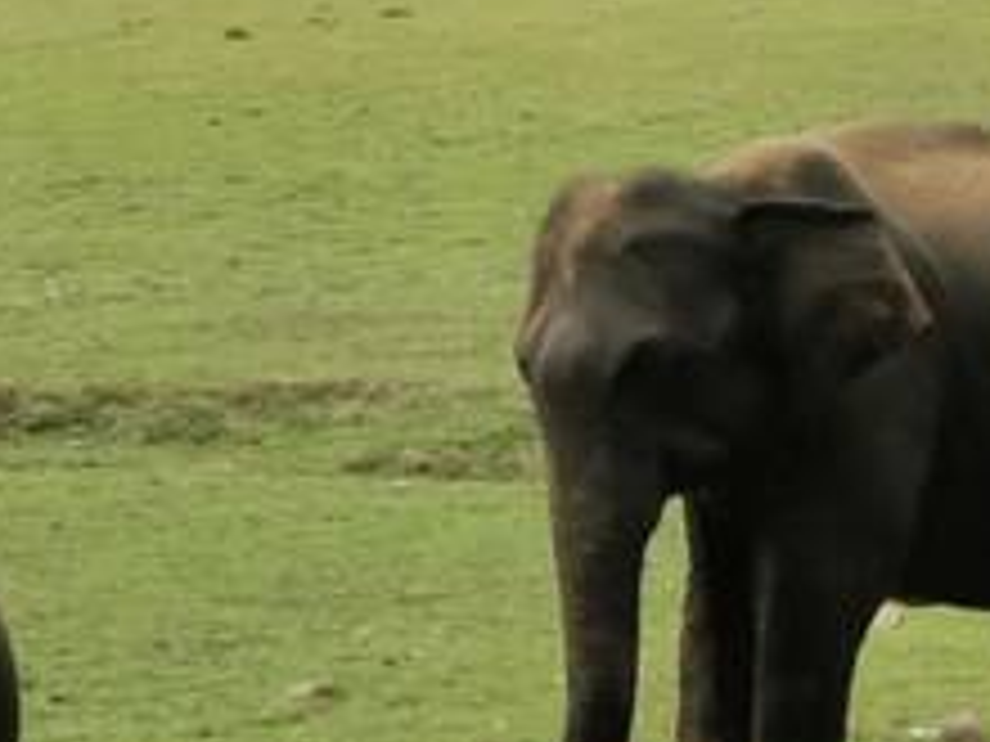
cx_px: 45
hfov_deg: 7.7
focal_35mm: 255
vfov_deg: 5.8
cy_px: 324
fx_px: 7293
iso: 50
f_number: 1.6
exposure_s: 1/2278
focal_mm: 5.56
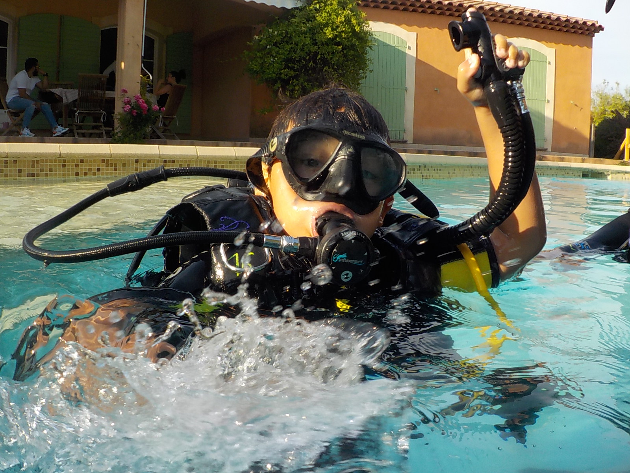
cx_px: 315
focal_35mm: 30
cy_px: 236
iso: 125
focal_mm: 4.1
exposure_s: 1/640
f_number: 3.3
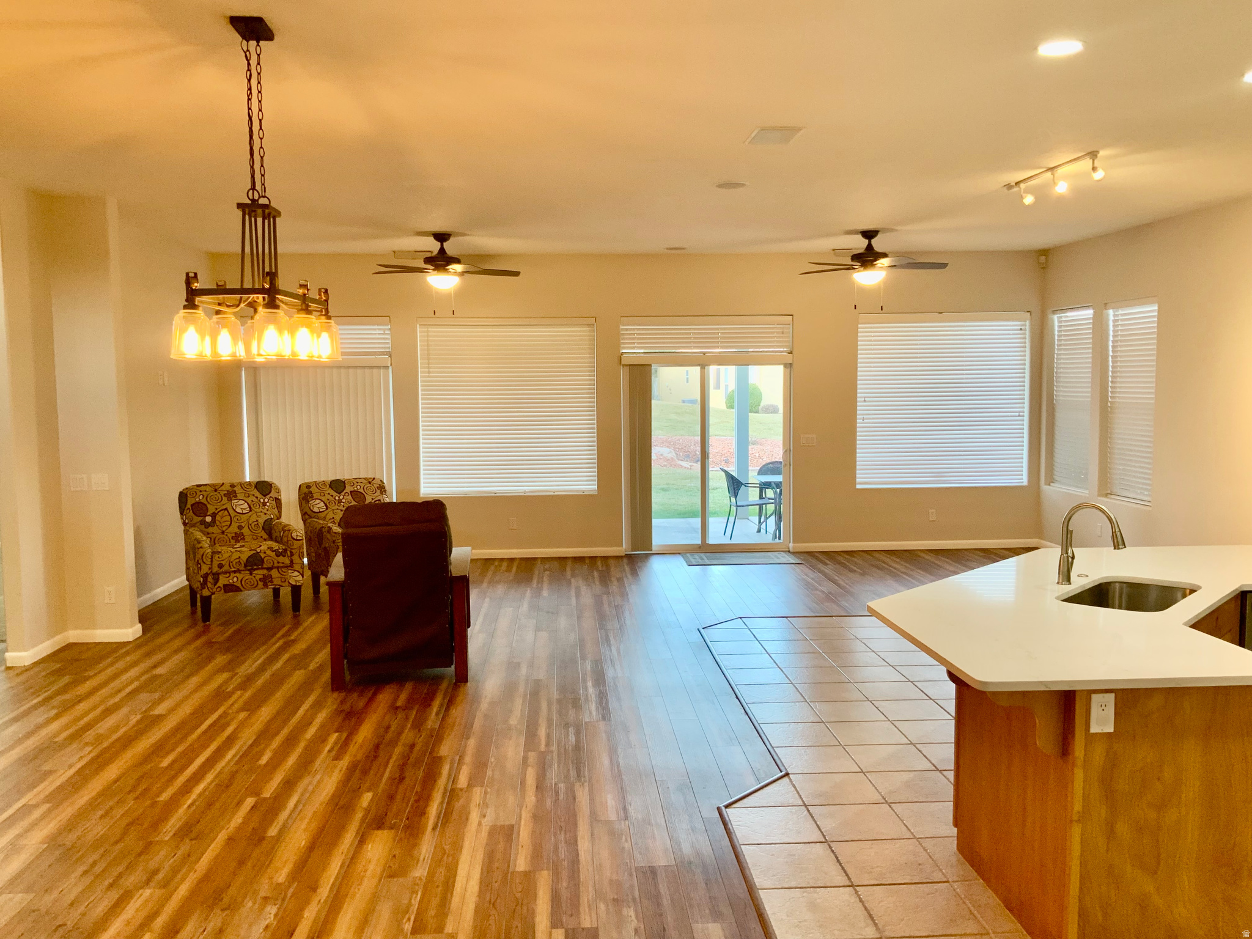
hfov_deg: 61.7
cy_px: 470
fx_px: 1049
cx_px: 626
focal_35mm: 29
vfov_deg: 48.2
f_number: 1.8
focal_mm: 3
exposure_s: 1/60
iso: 80
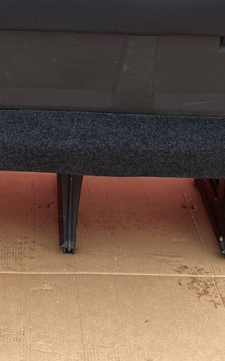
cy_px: -5
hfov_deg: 18.6
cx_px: 25
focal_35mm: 69
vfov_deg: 27.9
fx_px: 677
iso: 64
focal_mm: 5.1
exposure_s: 1/121
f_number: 1.6
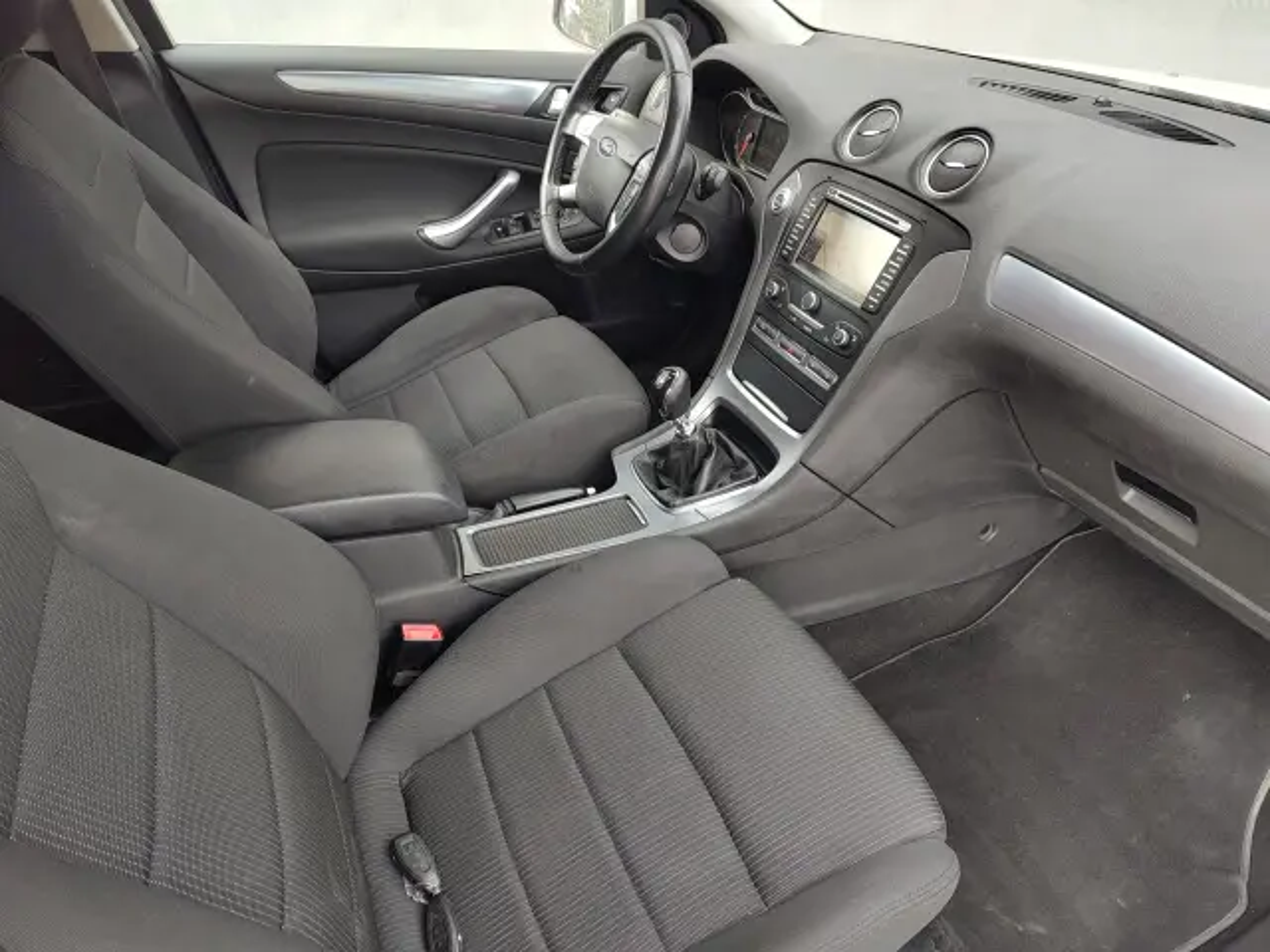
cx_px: 635
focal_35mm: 23
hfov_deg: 73.9
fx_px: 844
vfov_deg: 58.9
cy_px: 476
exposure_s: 1/100
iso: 111
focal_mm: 5.56
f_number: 1.8
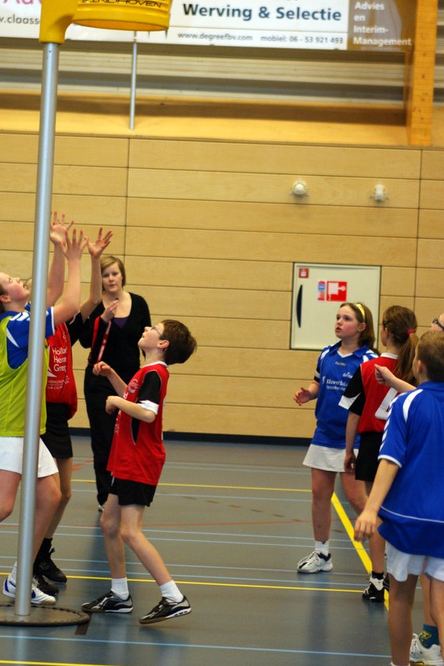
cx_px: 138
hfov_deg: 9.4
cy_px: 302
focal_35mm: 146
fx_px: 2702
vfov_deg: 14.1
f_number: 2.8
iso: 400
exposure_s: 1/125
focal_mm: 70
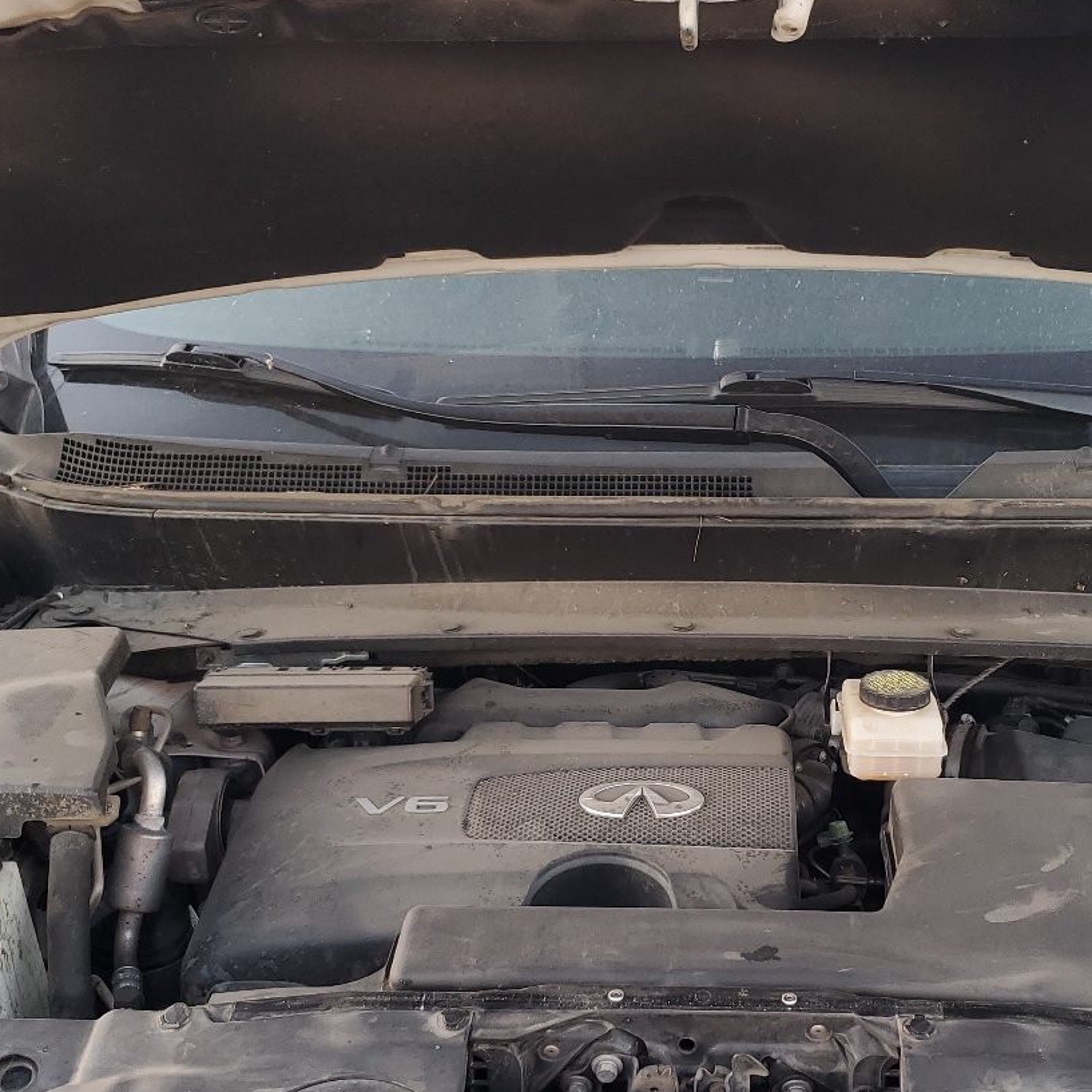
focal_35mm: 45
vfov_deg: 37.2
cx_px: 687
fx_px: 1606
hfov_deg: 37.3
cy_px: 722
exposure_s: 1/60.2
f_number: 1.5
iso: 51
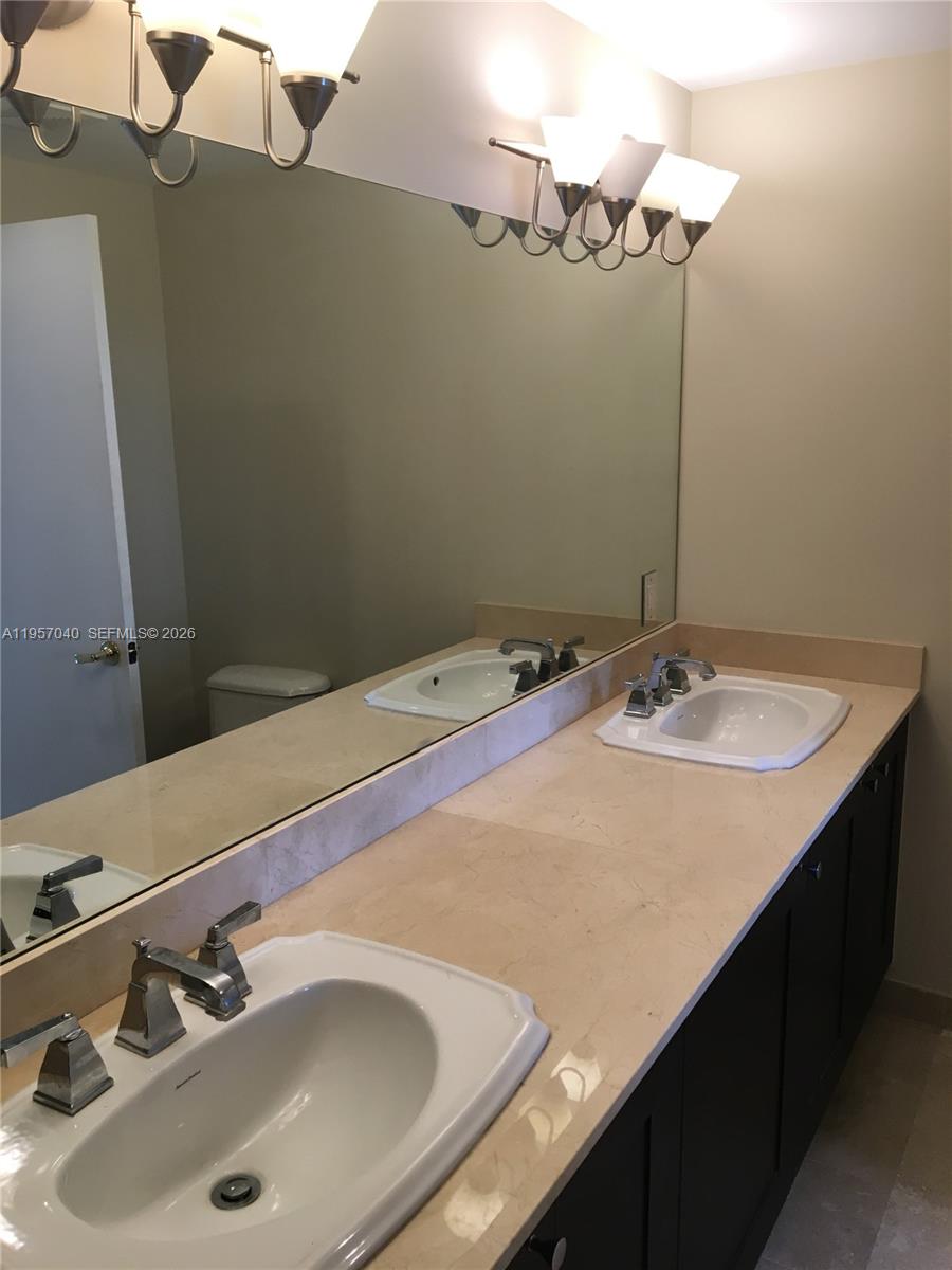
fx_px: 1063
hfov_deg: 48.2
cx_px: 476
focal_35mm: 29
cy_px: 635
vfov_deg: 61.7
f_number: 2.2
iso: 25
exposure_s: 1/30
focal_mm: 4.15
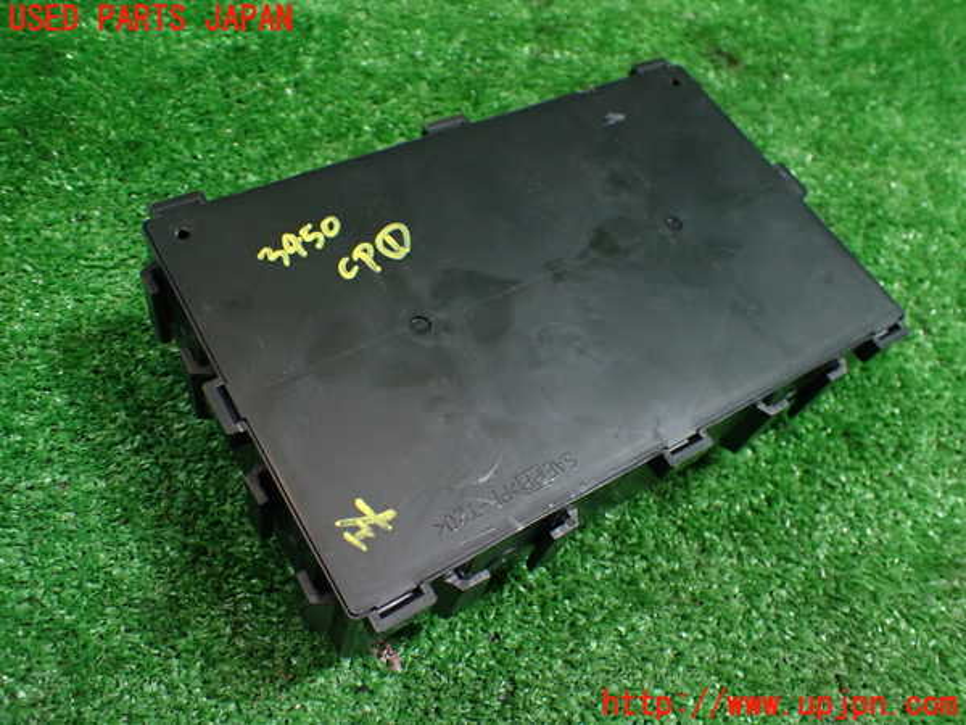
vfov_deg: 46.8
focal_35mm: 30
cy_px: 362
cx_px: 483
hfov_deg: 60.0
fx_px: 837
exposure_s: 1/80
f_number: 2.3
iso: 800
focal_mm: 5.4
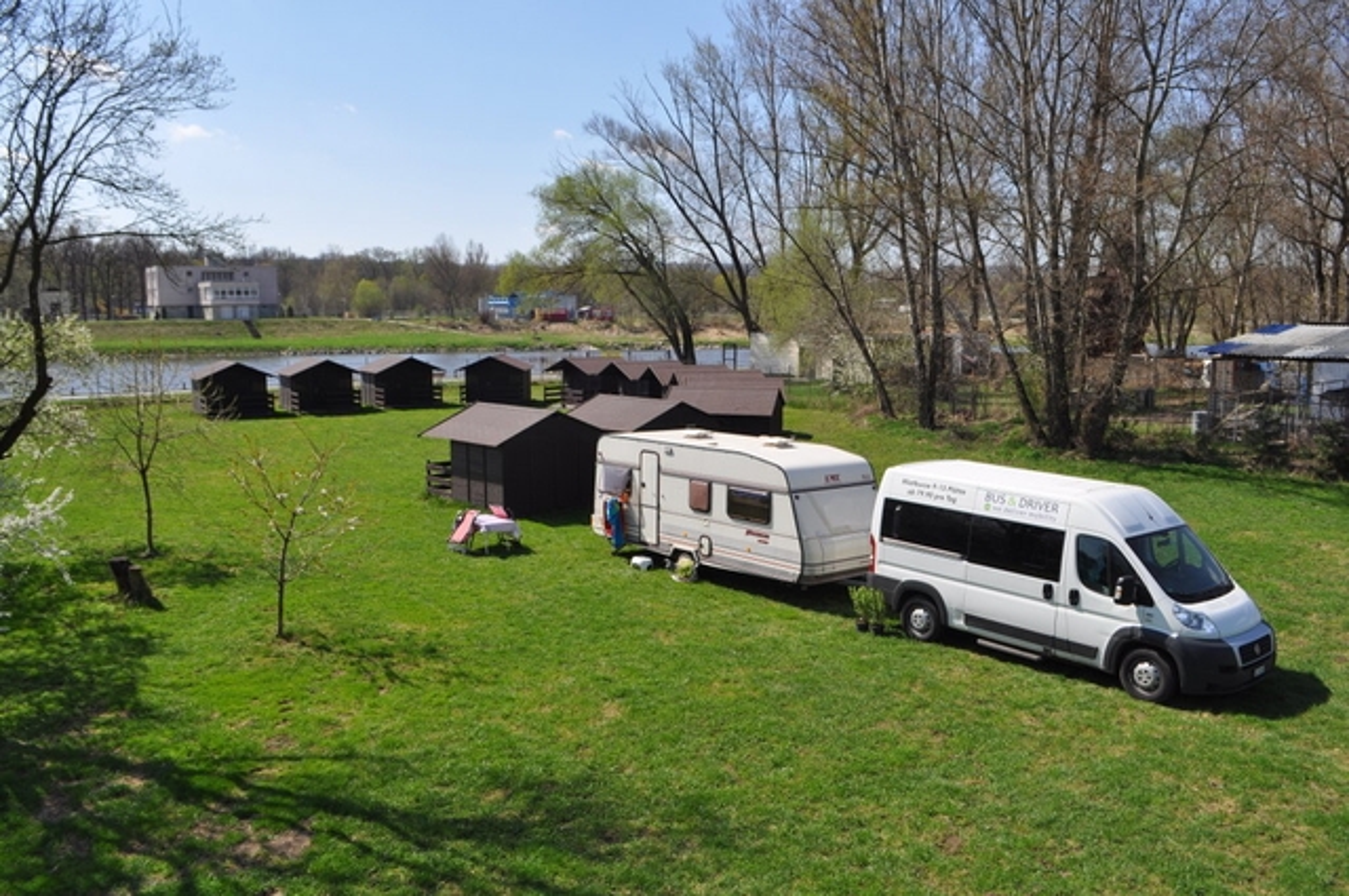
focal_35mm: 30
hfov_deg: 62.0
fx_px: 1123
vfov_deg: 43.5
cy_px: 448
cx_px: 674
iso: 200
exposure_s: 1/400
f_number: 10
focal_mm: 20
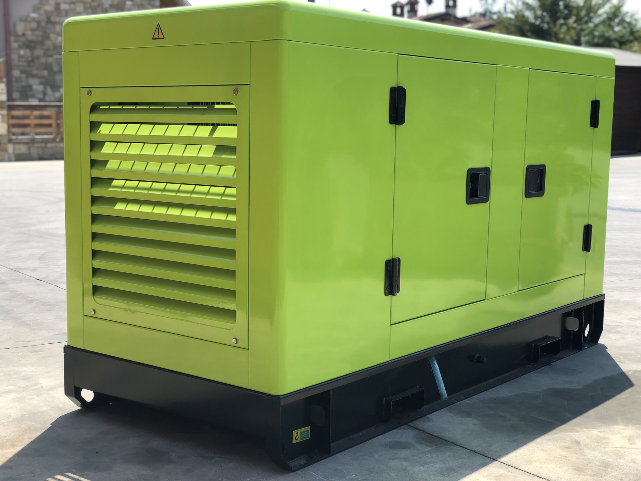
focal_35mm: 52
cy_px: 240
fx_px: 963
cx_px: 320
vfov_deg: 28.0
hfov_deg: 36.8
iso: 16
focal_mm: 6
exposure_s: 1/522
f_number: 2.4
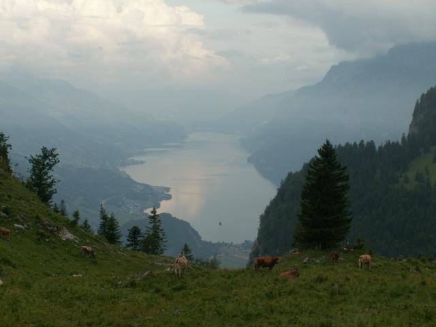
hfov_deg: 29.0
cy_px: 164
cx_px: 218
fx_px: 844
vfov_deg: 21.9
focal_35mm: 67
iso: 50
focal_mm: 11.11
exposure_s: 1/100
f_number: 8
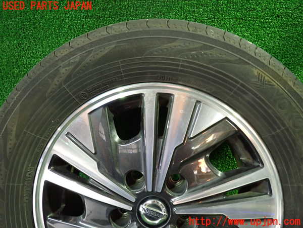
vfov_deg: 54.9
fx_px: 219
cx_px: 152
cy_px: 114
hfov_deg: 69.4
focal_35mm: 25
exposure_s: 1/30
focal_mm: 4.5
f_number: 2
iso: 640
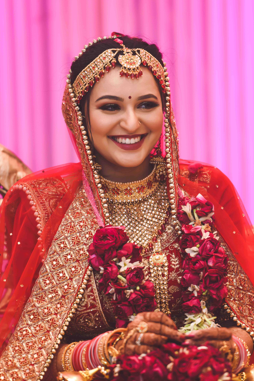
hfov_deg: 5.5
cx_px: 143
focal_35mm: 252
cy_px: 209
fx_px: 2665
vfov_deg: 8.2
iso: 400
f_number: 2.8
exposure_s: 1/125
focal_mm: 200
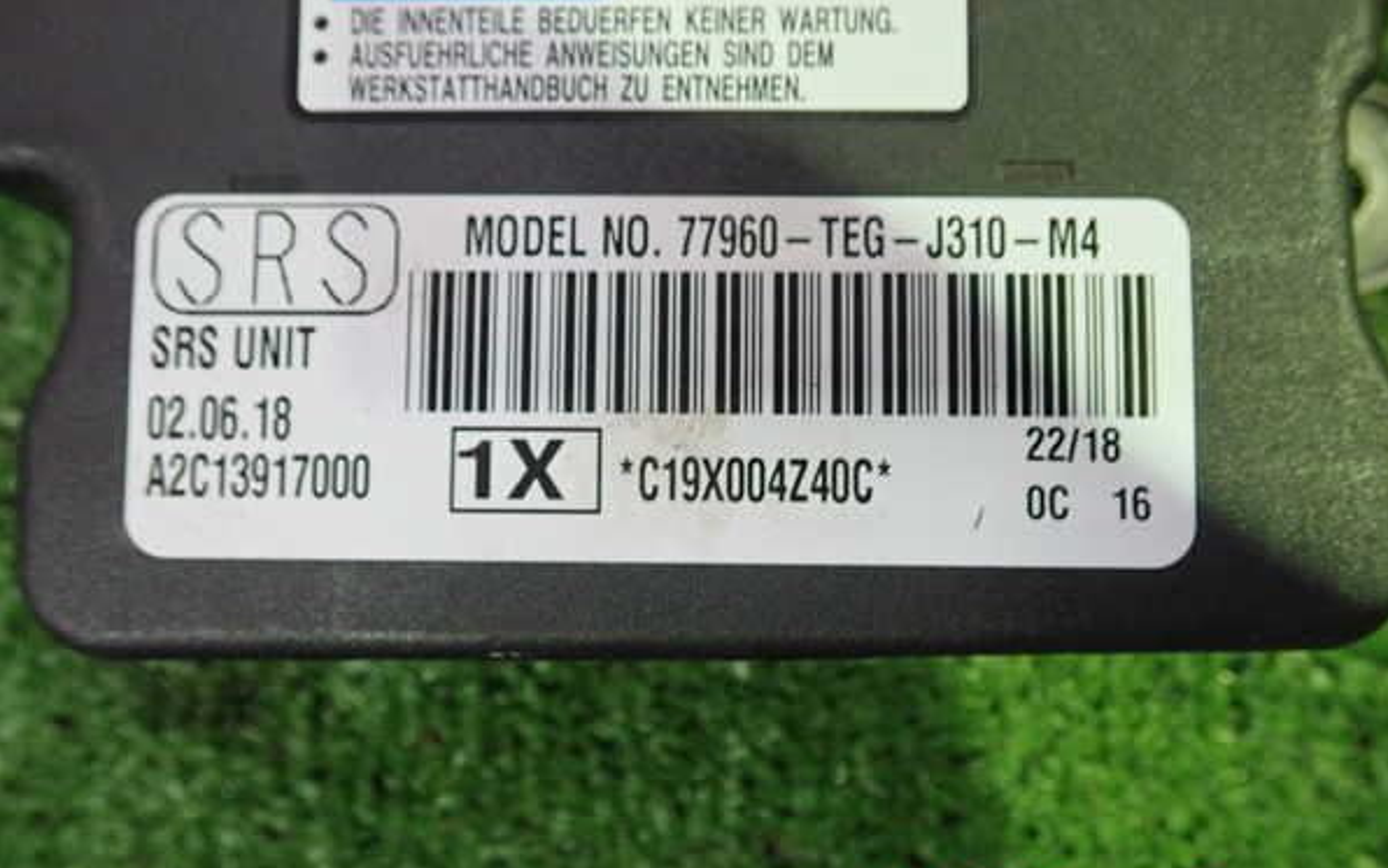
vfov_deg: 39.5
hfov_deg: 59.6
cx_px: 696
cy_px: 410
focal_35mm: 32
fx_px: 1211
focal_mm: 5.5
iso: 800
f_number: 2.3
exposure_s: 1/60
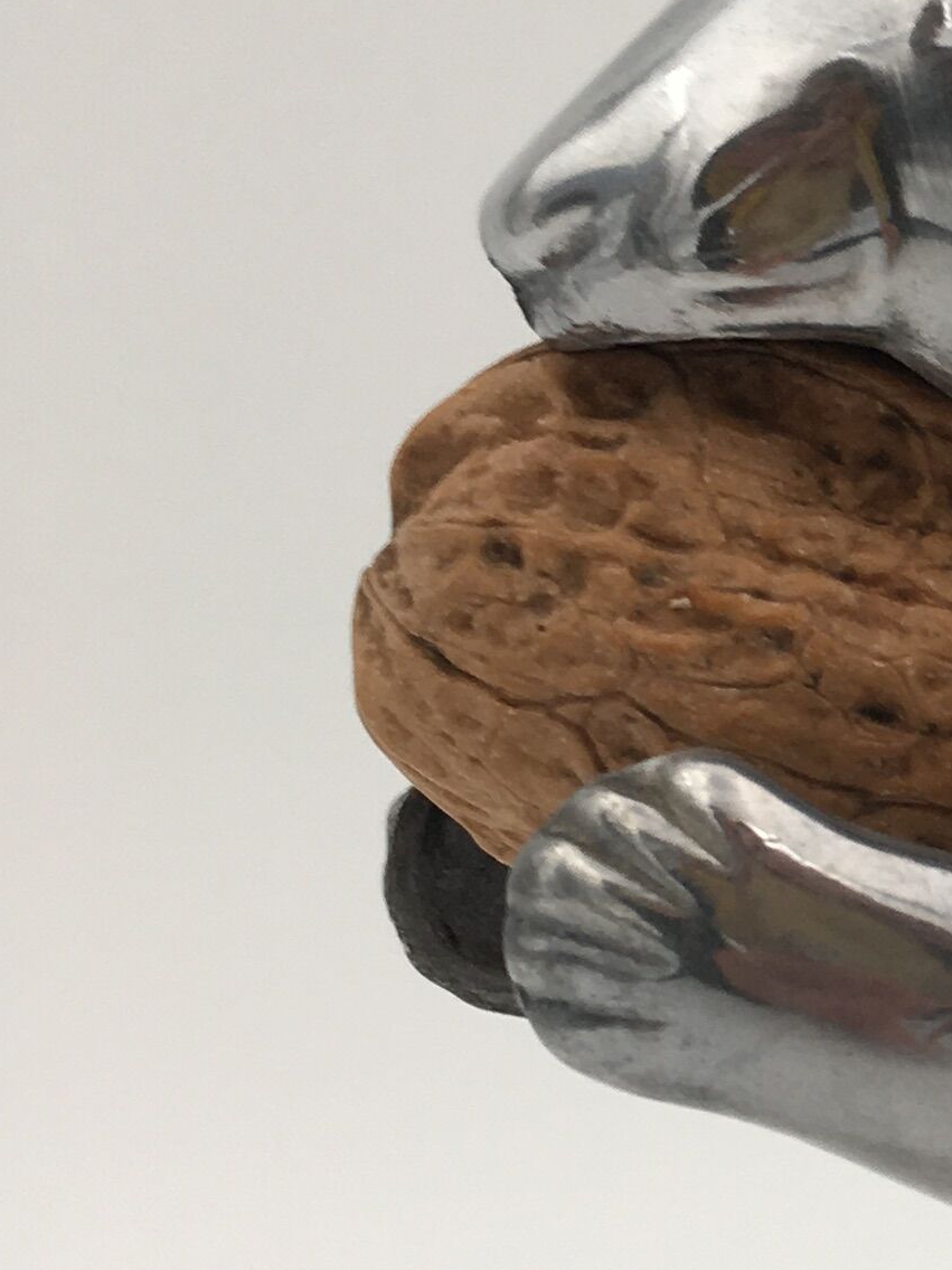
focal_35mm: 103
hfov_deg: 13.1
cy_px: 693
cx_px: 1676
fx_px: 3778
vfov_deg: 19.1
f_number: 2.2
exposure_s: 1/50
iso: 25
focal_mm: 4.15
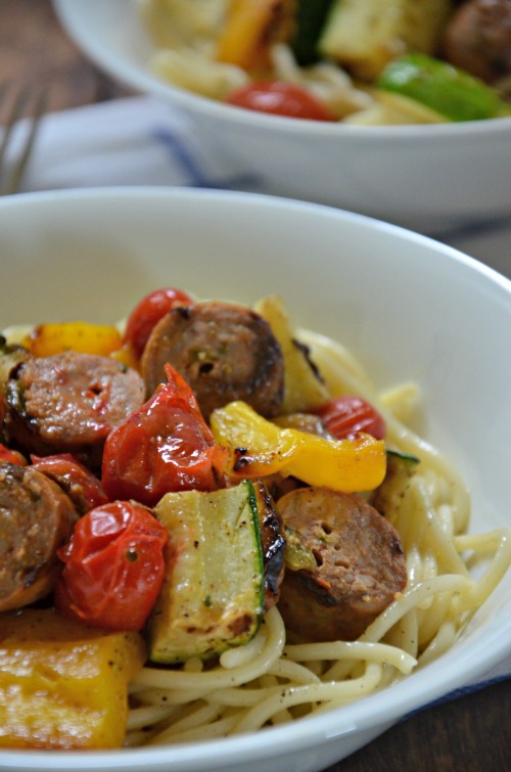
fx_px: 3369
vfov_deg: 13.1
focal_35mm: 158
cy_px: 386
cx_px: 256
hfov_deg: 8.7
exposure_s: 1/80
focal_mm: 105
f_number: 5.6
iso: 1600
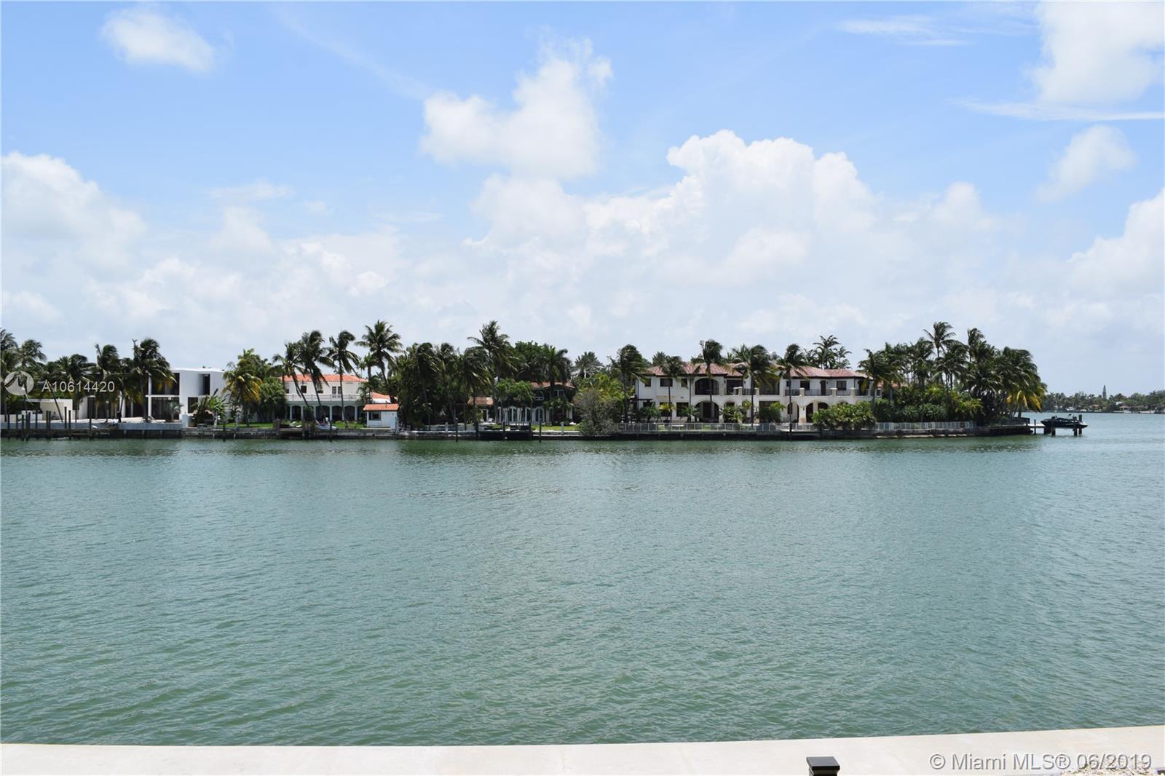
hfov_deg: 59.5
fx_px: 1019
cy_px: 388
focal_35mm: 32
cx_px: 582
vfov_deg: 41.7
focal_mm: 21
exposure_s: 1/400
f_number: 10
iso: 200
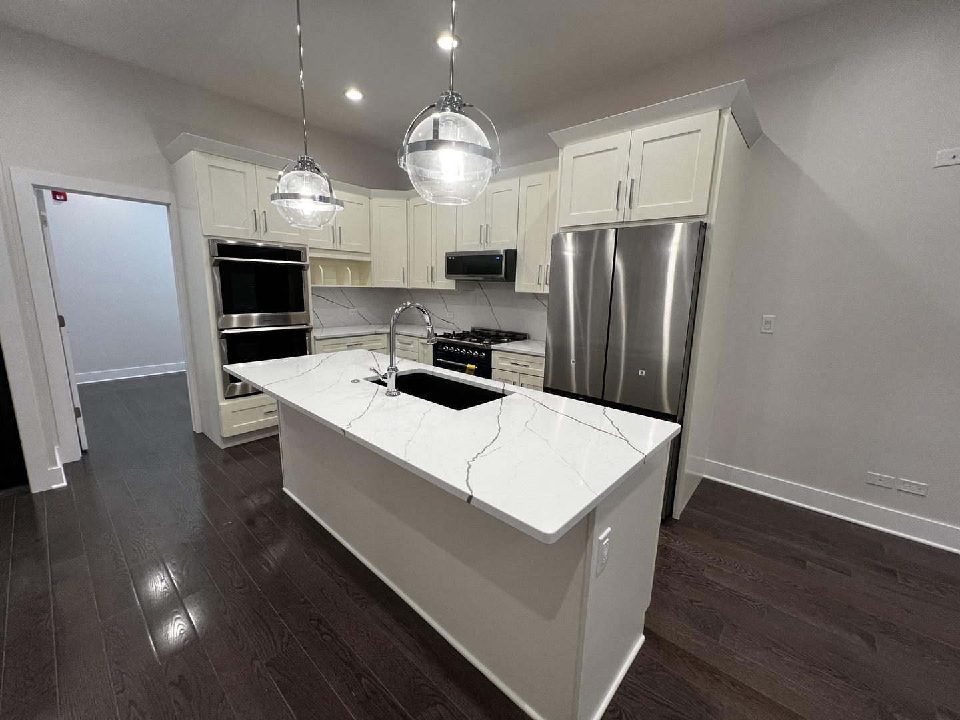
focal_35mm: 13
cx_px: 480
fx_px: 361
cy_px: 360
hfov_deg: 106.2
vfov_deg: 89.9
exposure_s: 1/120
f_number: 1.8
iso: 160
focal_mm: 1.57
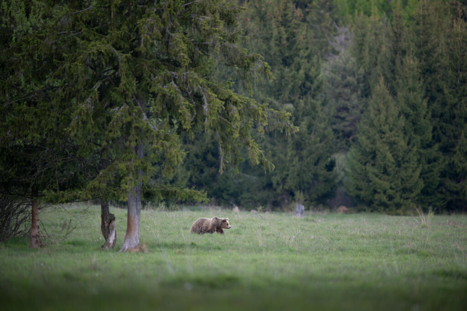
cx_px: 234
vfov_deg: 3.4
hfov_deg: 5.2
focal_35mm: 400
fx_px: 5189
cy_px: 156
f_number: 2.8
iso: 2500
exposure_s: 1/2000
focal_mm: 400
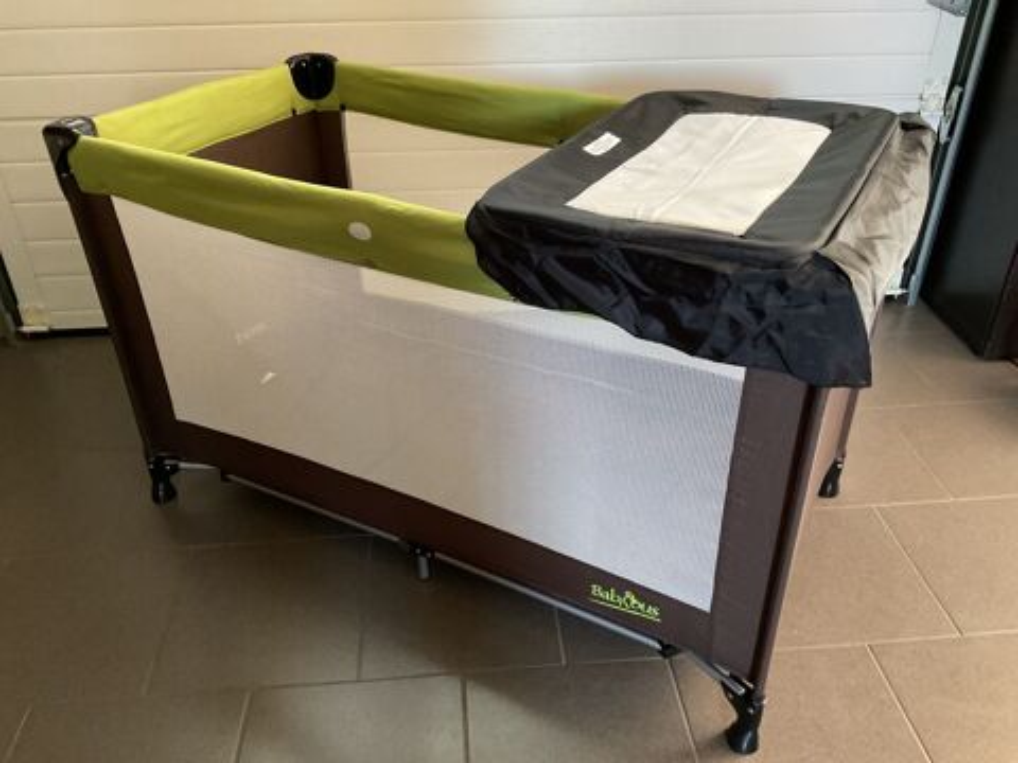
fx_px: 853
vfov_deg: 48.2
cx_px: 509
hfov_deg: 61.7
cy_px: 382
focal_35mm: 29
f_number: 1.8
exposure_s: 1/25
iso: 320
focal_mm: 3
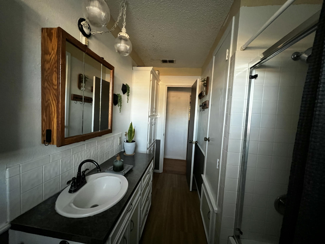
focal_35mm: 13
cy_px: 122
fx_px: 122
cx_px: 162
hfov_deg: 106.2
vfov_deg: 89.9
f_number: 1.8
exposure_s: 1/60
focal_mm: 1.57
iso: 1000
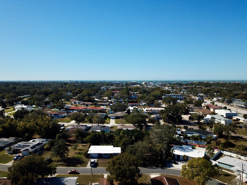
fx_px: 193
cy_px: 92
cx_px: 119
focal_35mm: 27
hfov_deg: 65.3
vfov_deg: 51.4
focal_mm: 4.73
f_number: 2.2
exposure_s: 1/2469
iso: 100
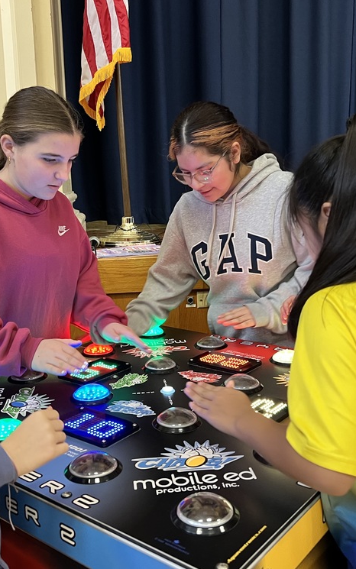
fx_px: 574
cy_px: 283
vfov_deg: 52.7
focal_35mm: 37
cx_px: 160
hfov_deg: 34.4
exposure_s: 1/60
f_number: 1.5
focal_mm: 5.7
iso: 200
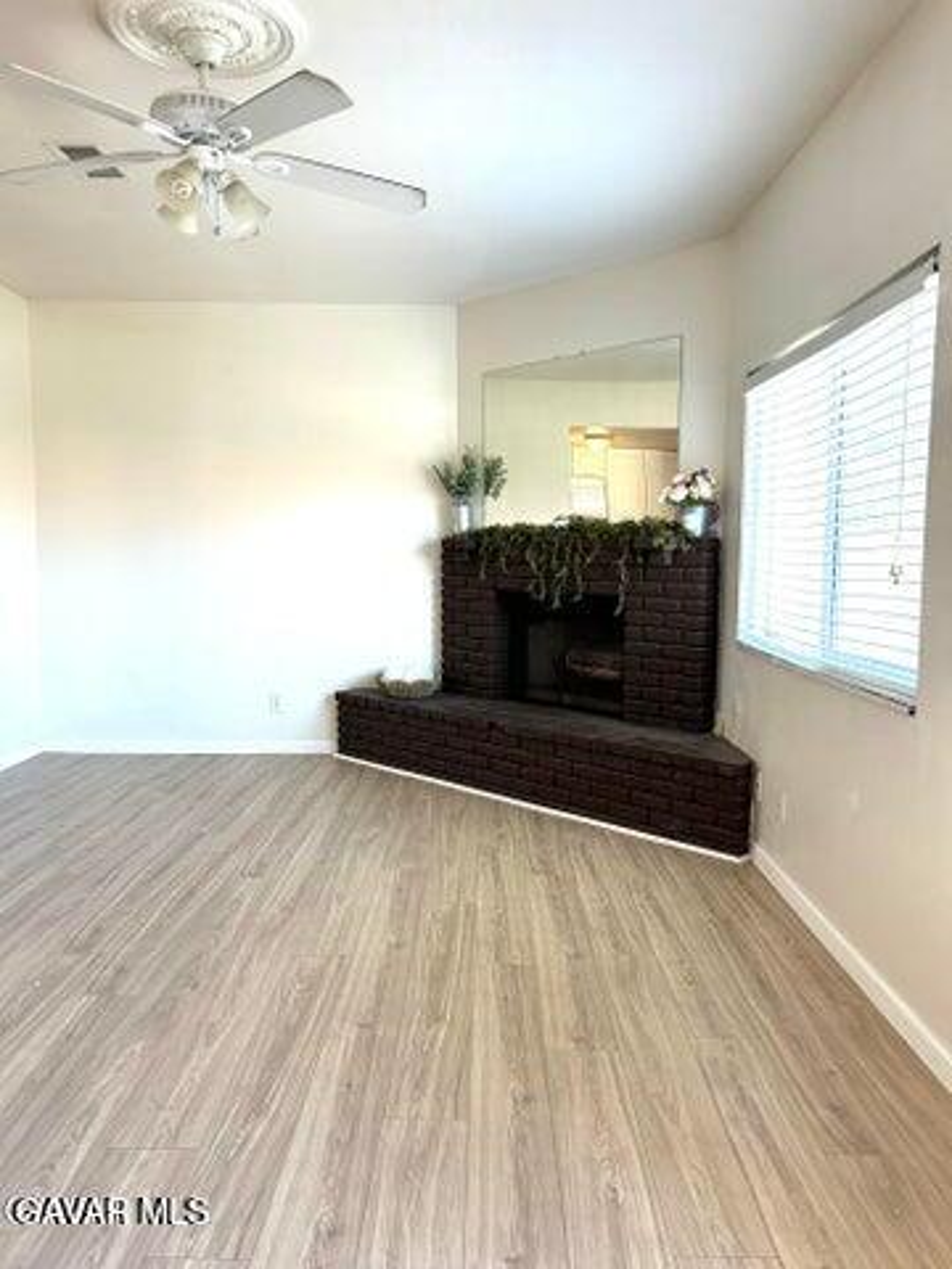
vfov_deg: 67.3
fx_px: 953
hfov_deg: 53.1
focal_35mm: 26
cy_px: 634
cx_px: 476
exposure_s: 1/120
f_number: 1.5
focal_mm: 5.7
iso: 125
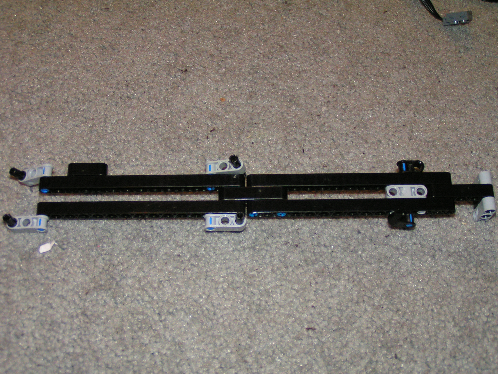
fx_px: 748
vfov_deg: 28.0
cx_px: 249
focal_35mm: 52
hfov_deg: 36.8
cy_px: 187
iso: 200
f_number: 3.2
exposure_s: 1/60
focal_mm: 8
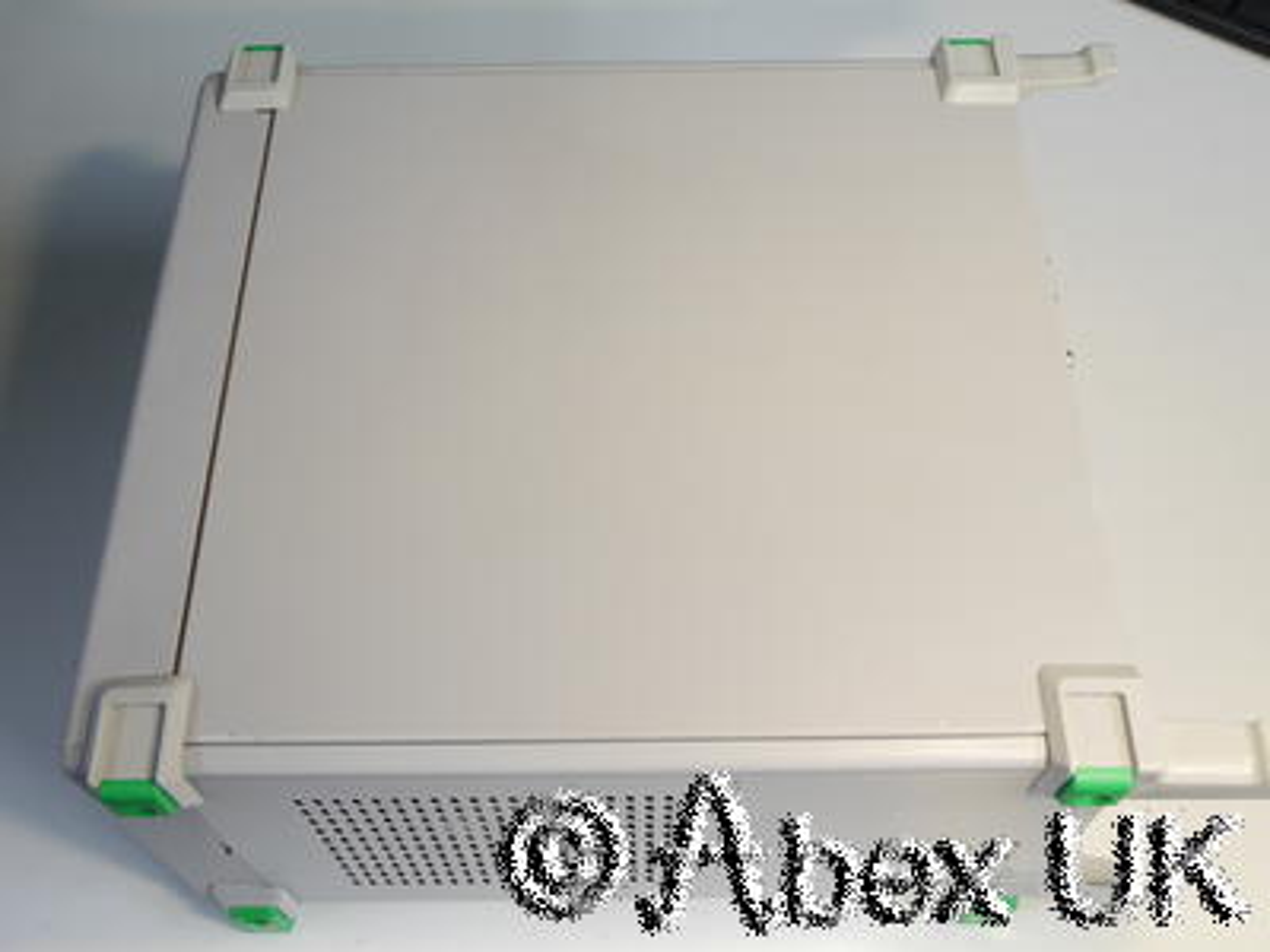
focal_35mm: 38
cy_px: 476
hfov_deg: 49.0
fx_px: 1394
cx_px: 635
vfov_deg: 37.7
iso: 400
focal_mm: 19
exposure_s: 1/2.5
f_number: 14
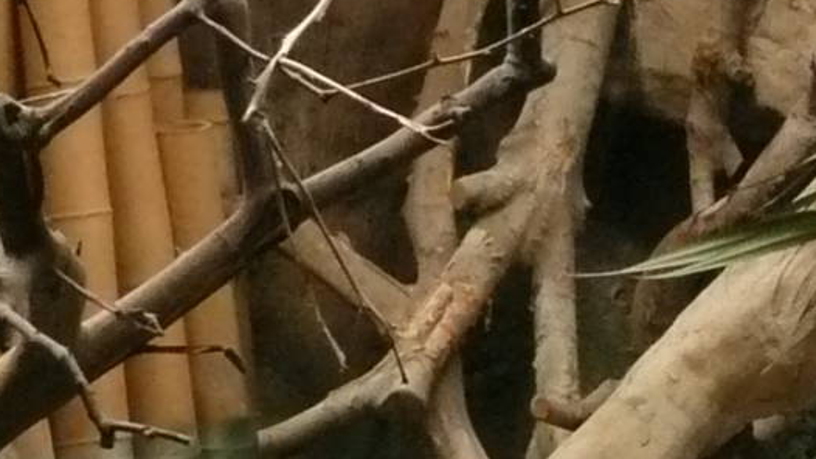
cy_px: 659
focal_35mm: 159
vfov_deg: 7.5
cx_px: 1058
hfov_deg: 13.1
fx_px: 3441
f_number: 3.5
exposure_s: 1/25
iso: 400
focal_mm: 5.2
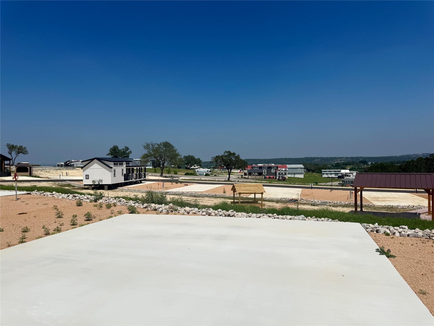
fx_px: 301
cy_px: 163
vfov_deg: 56.8
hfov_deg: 71.6
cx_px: 217
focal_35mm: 24
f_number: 1.78
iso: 80
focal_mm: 6.76
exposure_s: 1/14286
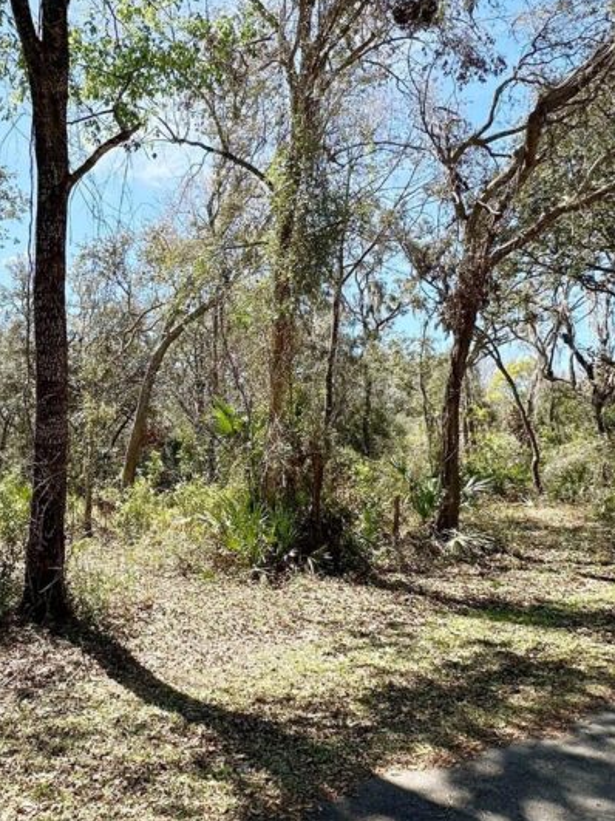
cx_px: 196
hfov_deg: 50.3
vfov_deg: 65.3
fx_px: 640
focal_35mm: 27
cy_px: 388
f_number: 2.2
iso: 40
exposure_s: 1/749
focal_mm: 2.22
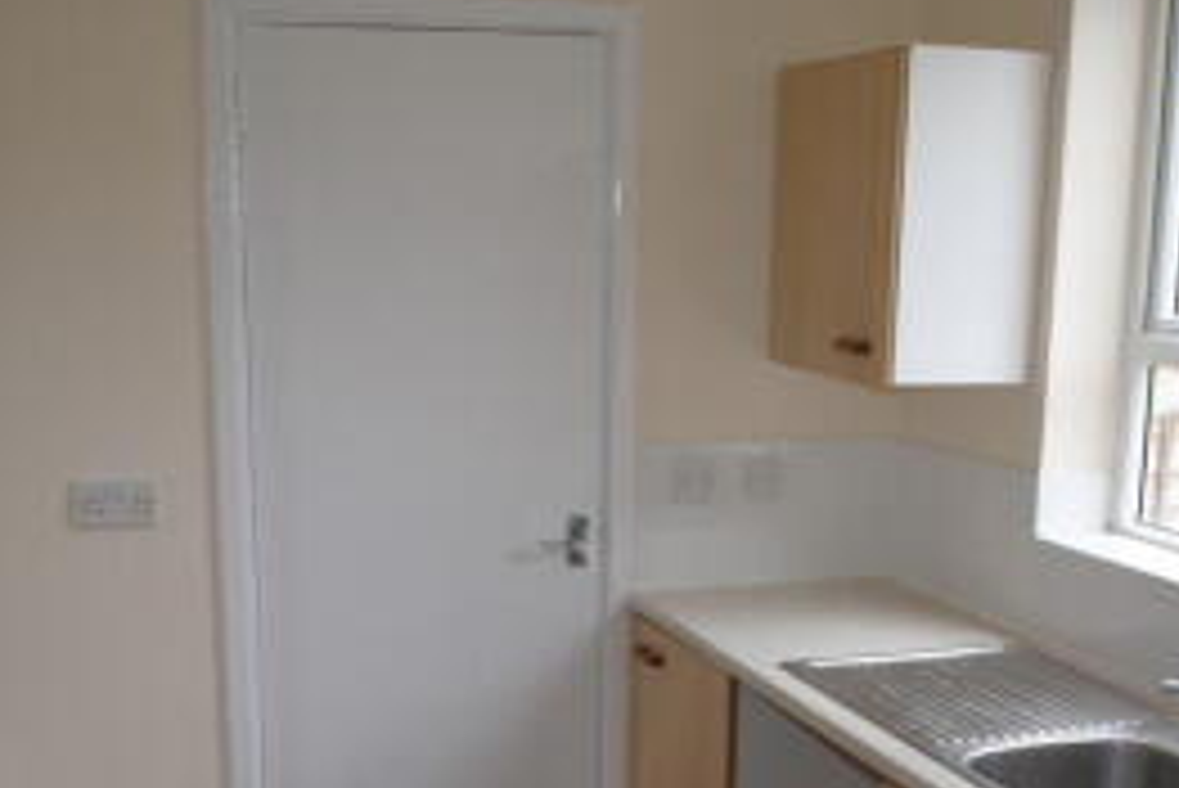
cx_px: 634
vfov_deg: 26.8
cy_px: 678
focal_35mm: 49
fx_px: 1606
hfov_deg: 40.3
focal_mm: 18
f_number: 3.5
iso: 180
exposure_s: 1/125
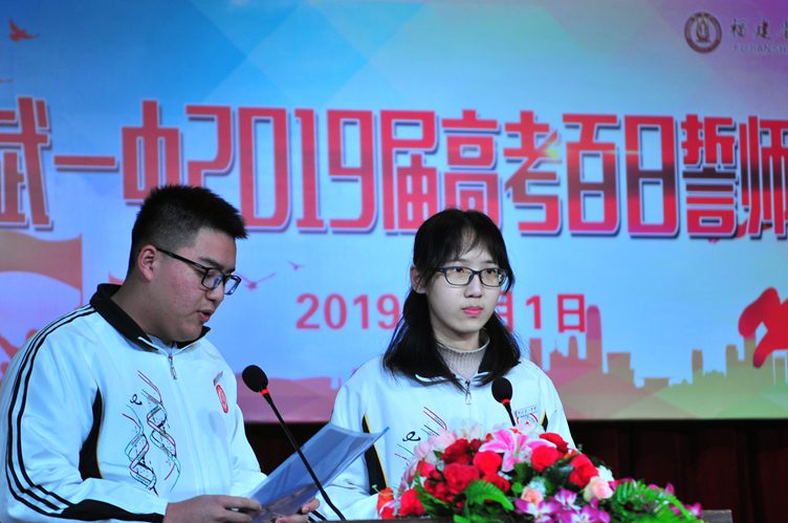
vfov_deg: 9.6
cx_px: 344
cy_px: 323
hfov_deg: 14.4
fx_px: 3125
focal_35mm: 143
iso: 320
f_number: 2.8
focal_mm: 70
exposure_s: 1/200
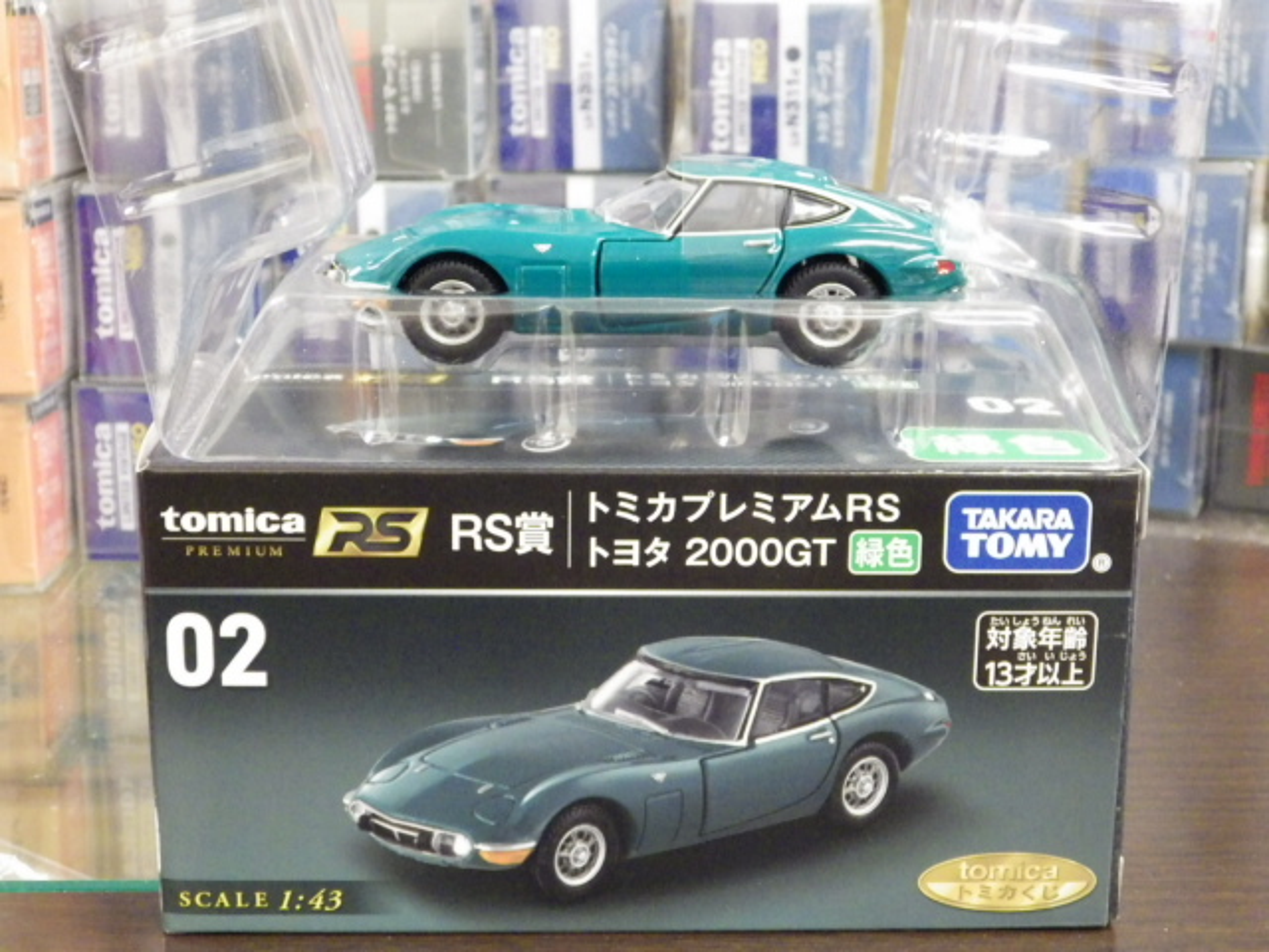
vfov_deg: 24.8
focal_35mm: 59
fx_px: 2163
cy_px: 476
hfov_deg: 32.7
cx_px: 634
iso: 1600
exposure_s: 1/25
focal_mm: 10.7
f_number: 4
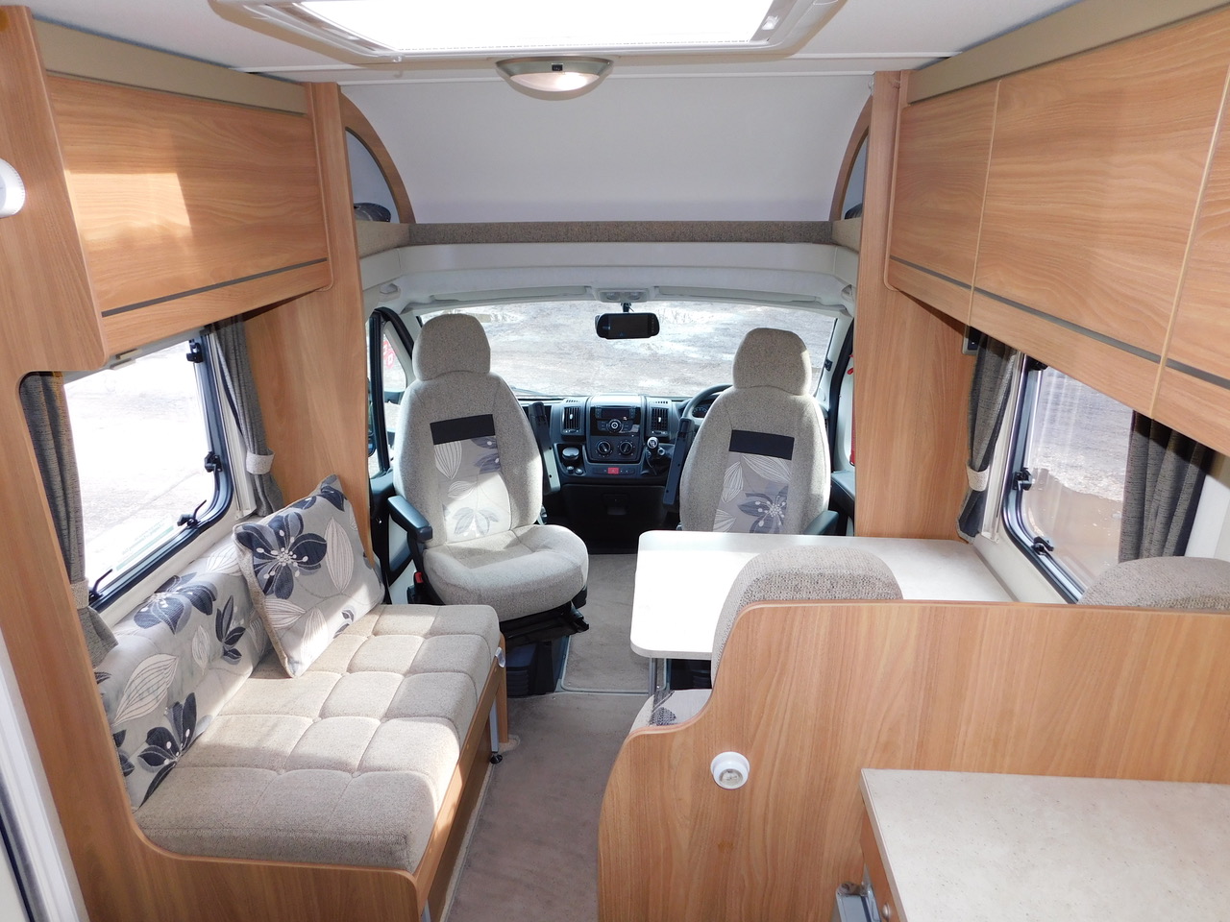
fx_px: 817
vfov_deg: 58.9
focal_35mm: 23
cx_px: 615
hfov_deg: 73.9
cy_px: 461
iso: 125
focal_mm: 4
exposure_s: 1/50
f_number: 3
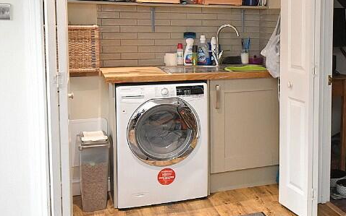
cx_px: 311
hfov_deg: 38.2
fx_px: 463
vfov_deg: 26.0
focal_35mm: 49
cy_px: 60
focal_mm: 15
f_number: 4
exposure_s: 1/125
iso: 1600
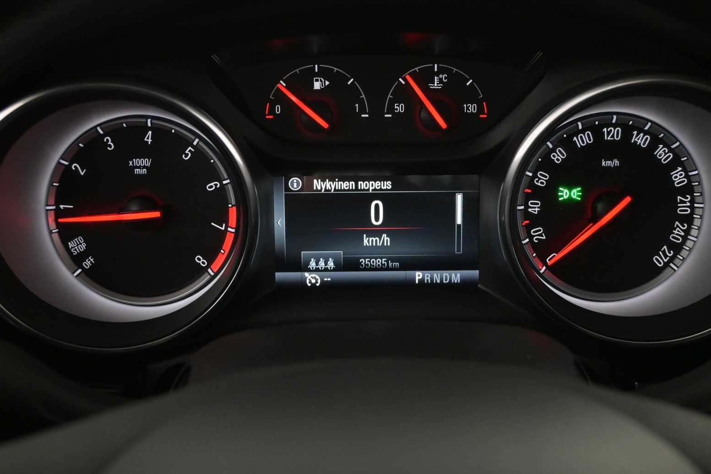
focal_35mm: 44
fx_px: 869
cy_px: 226
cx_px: 371
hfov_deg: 44.5
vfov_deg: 30.5
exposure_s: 1/50
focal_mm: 28
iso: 2800
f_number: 4.5
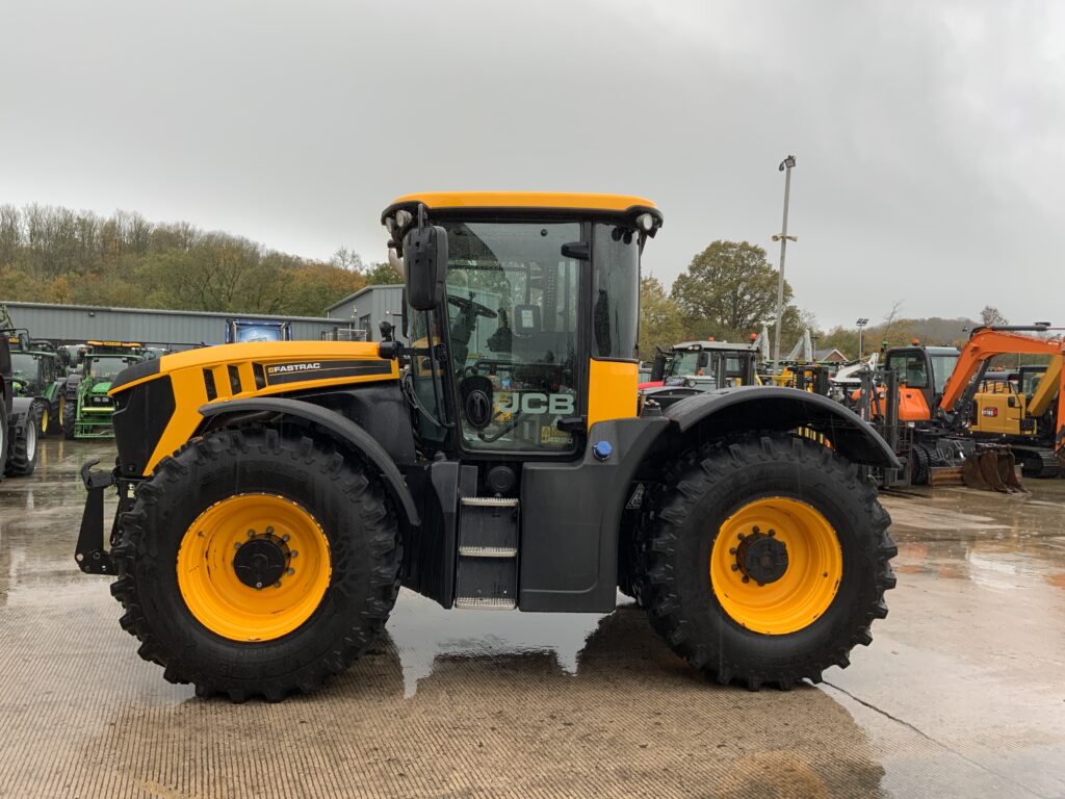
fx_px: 892
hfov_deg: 61.7
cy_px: 400
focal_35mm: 29
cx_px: 532
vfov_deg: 48.2
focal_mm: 3
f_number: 1.8
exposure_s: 1/122
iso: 25
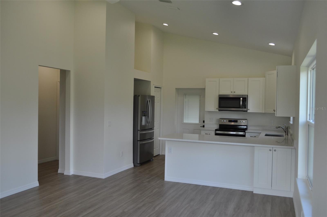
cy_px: 108
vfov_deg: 39.9
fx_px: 299
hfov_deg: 57.3
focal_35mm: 33
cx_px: 164
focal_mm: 22
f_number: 5.6
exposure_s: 1/125
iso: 400
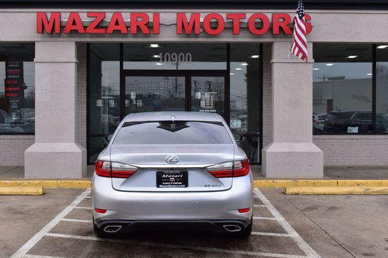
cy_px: 121
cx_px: 183
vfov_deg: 27.5
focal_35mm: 49
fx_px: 528
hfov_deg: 40.4
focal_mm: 30
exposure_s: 1/320
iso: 400
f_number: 10
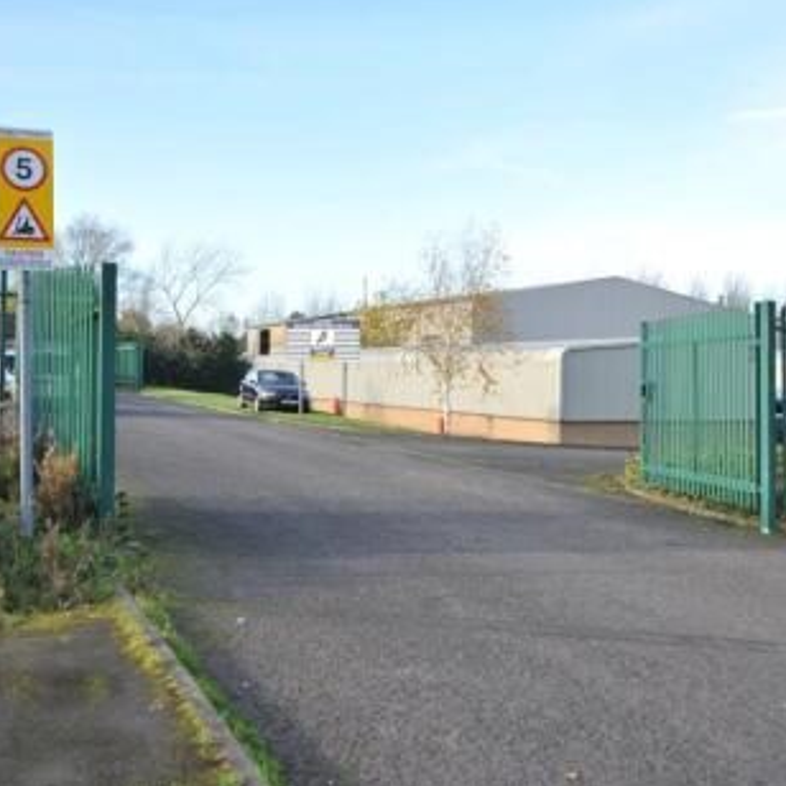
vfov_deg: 40.0
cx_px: 416
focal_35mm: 42
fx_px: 1079
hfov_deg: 40.0
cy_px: 389
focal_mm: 32
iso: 320
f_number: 7.1
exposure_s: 1/250
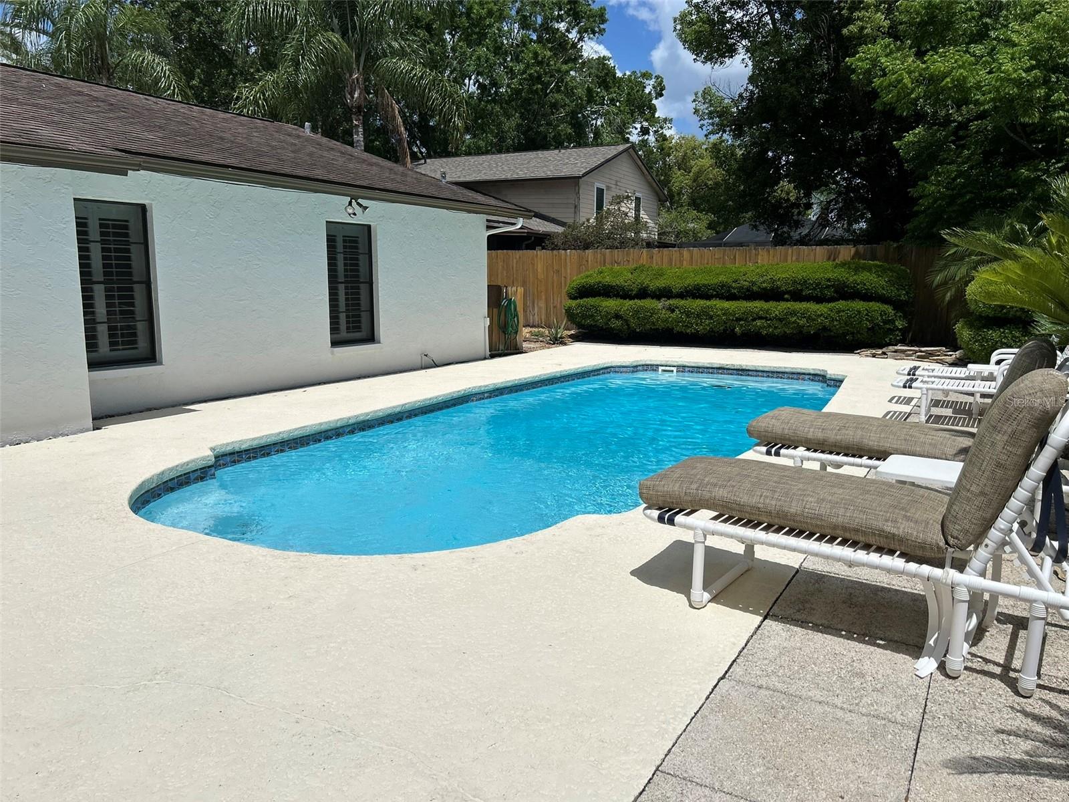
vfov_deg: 53.1
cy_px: 401
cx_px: 534
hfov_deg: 67.3
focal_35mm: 26
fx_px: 803
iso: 50
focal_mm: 5.7
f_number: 1.5
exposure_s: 1/16393
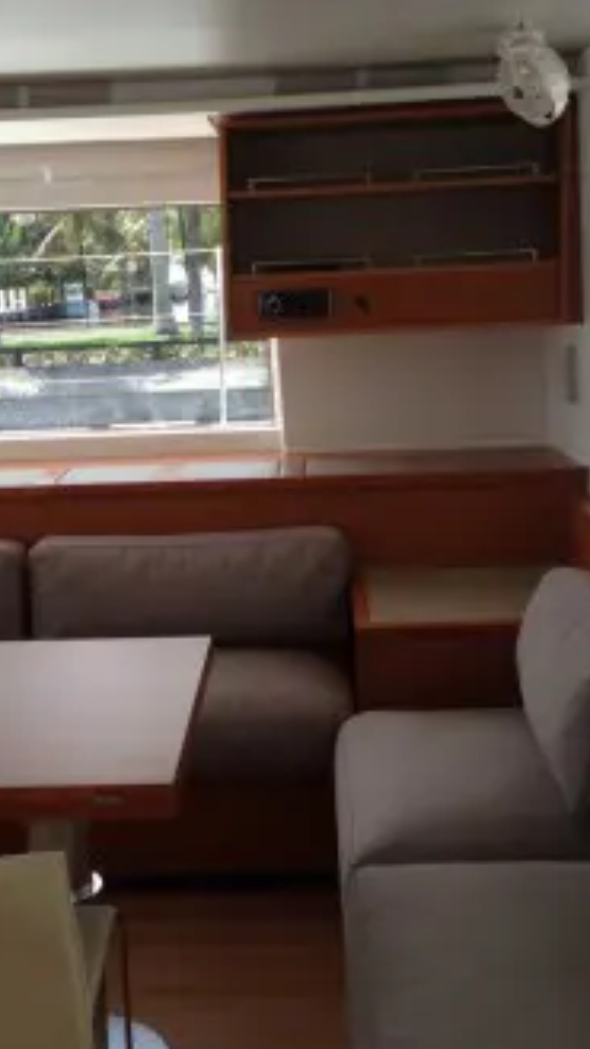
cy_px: 520
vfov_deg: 42.1
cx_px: 233
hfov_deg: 24.4
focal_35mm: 49
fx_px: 1363
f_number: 2.4
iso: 50
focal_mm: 4.12
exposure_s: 1/245
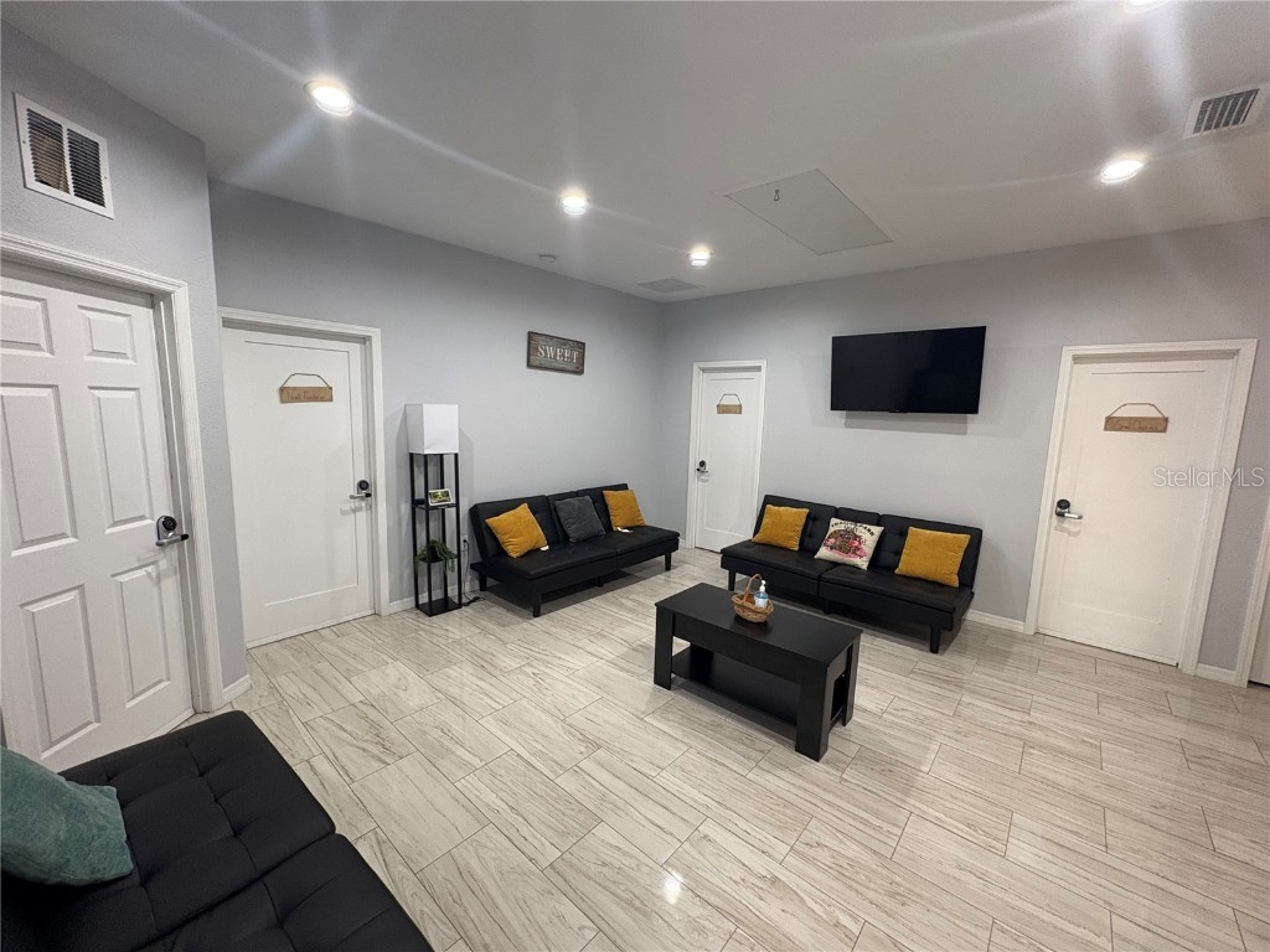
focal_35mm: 14
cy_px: 476
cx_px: 635
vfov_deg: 85.7
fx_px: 514
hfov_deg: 102.1
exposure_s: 1/60
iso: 200
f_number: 2.2
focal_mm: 2.22
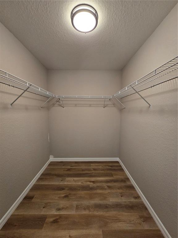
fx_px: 89
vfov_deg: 106.2
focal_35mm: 13
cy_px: 119
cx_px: 89
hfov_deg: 89.9
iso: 200
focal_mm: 2.2
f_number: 2.2
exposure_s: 1/60
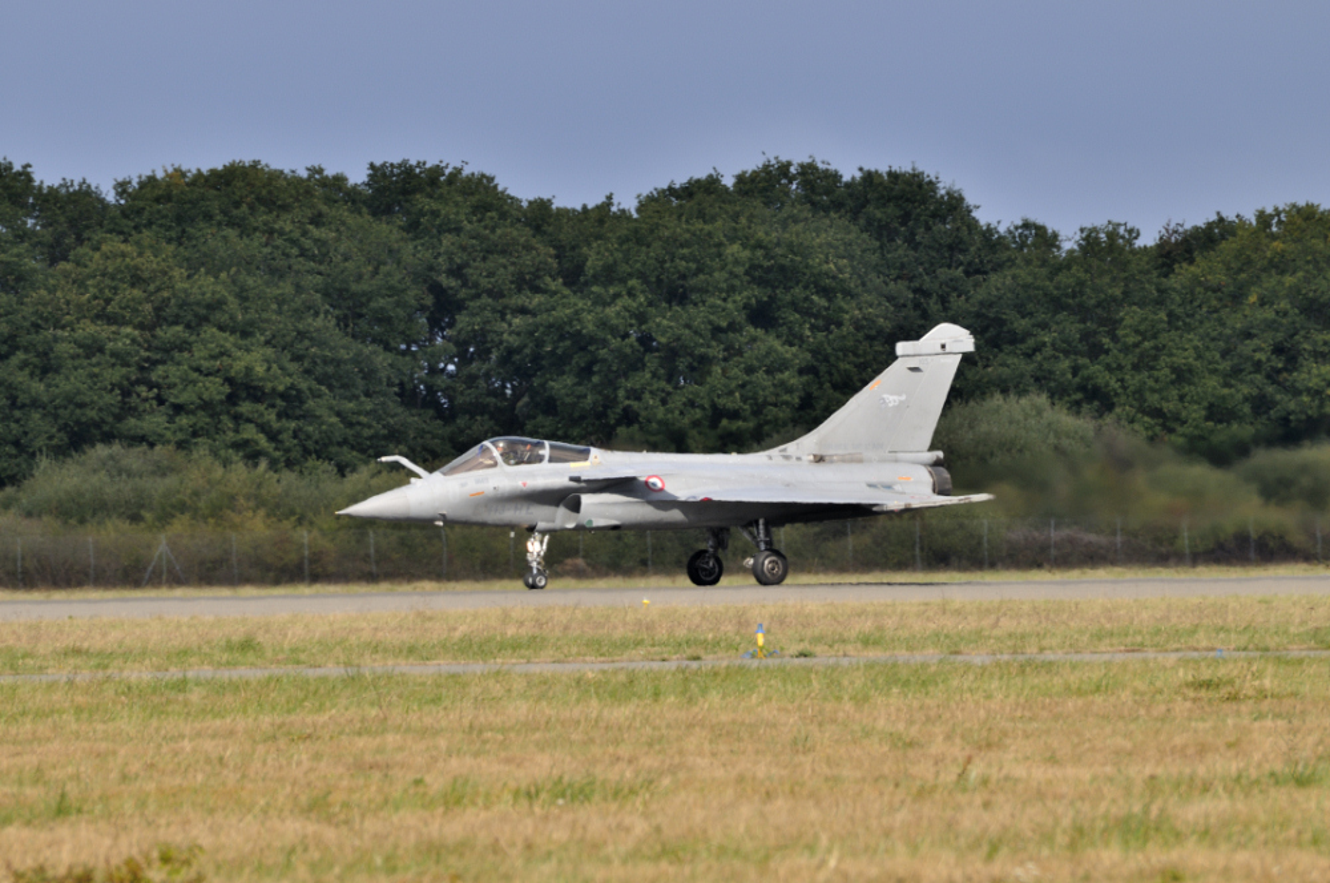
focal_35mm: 450
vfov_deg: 3.0
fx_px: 16603
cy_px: 442
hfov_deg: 4.6
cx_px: 665
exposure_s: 1/320
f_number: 9
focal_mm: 300
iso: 200
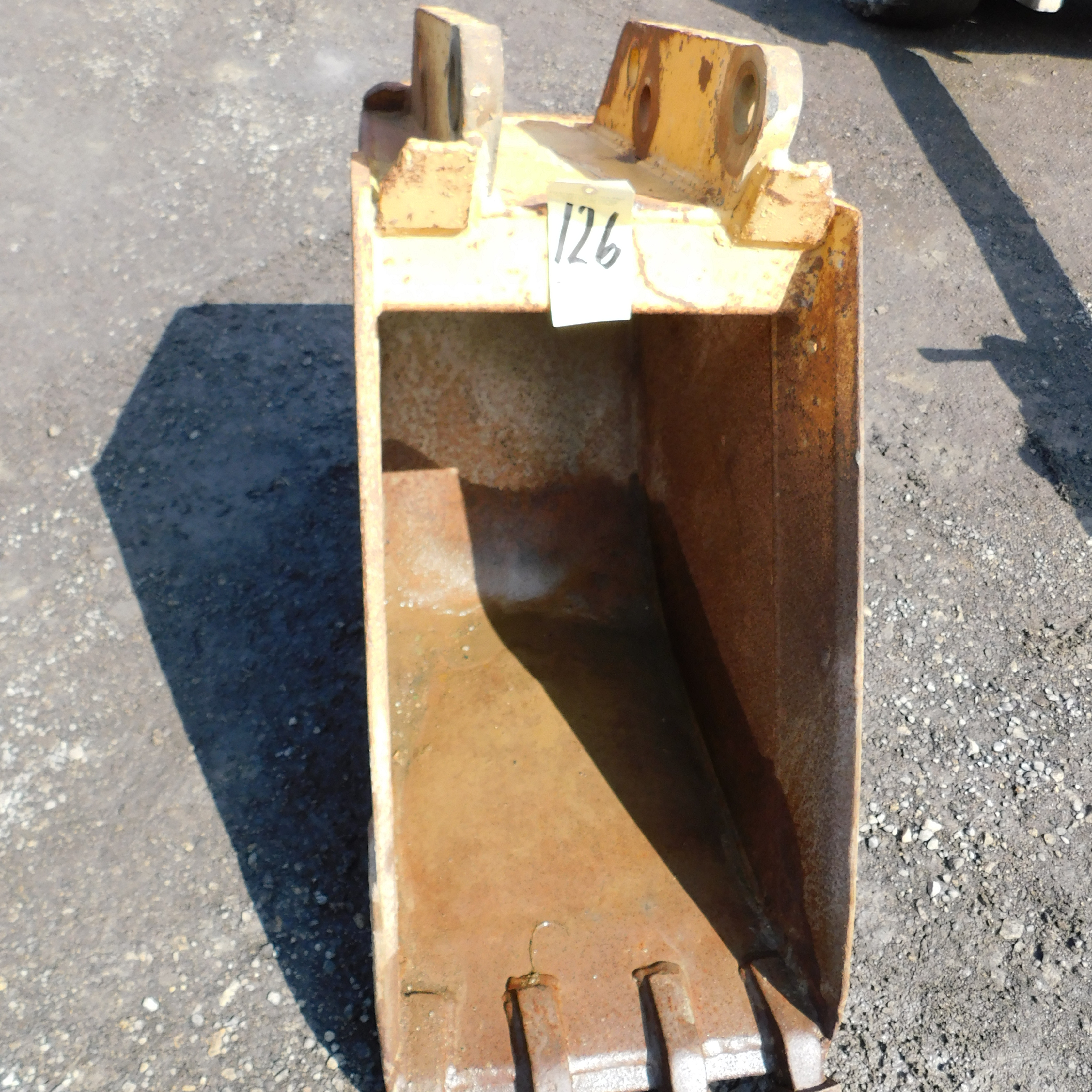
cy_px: 670
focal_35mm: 28
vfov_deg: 56.7
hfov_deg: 57.3
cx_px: 554
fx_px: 999
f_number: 3
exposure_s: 1/500
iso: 125
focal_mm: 4
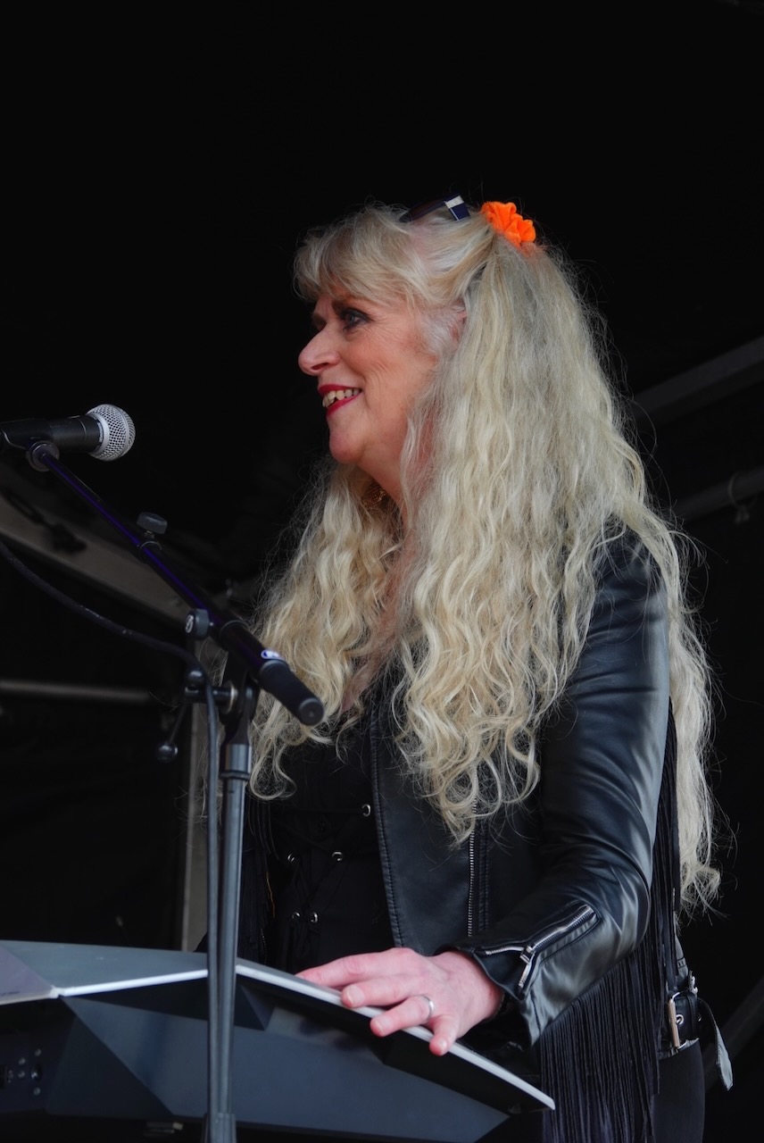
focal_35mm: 107
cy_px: 572
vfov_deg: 19.1
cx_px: 382
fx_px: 3399
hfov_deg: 12.8
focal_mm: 39.42
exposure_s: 1/125
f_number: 4
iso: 100
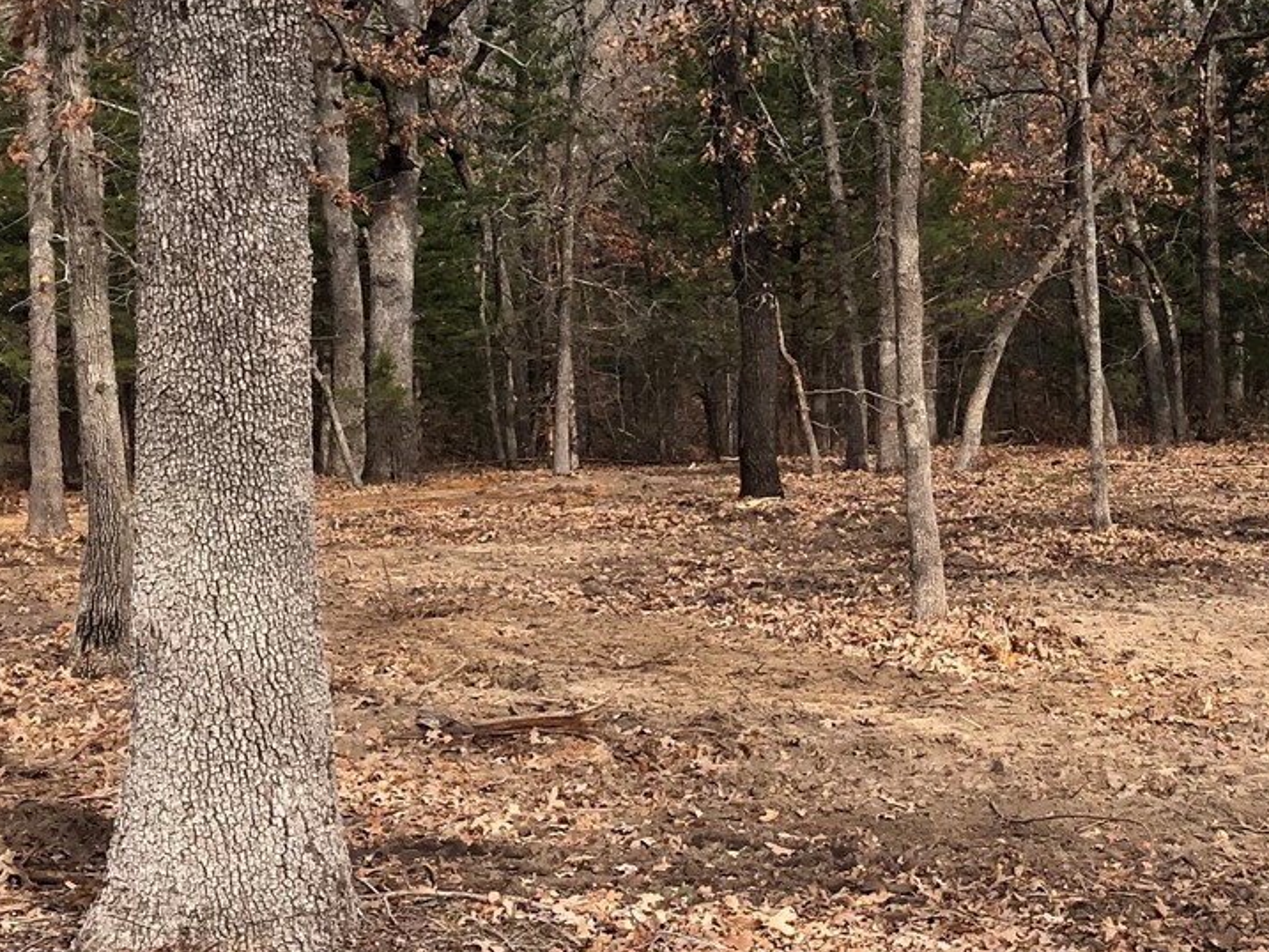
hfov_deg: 25.7
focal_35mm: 75
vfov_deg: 19.6
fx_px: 2750
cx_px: 924
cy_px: 467
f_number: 1.8
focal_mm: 3.99
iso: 20
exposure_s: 1/639
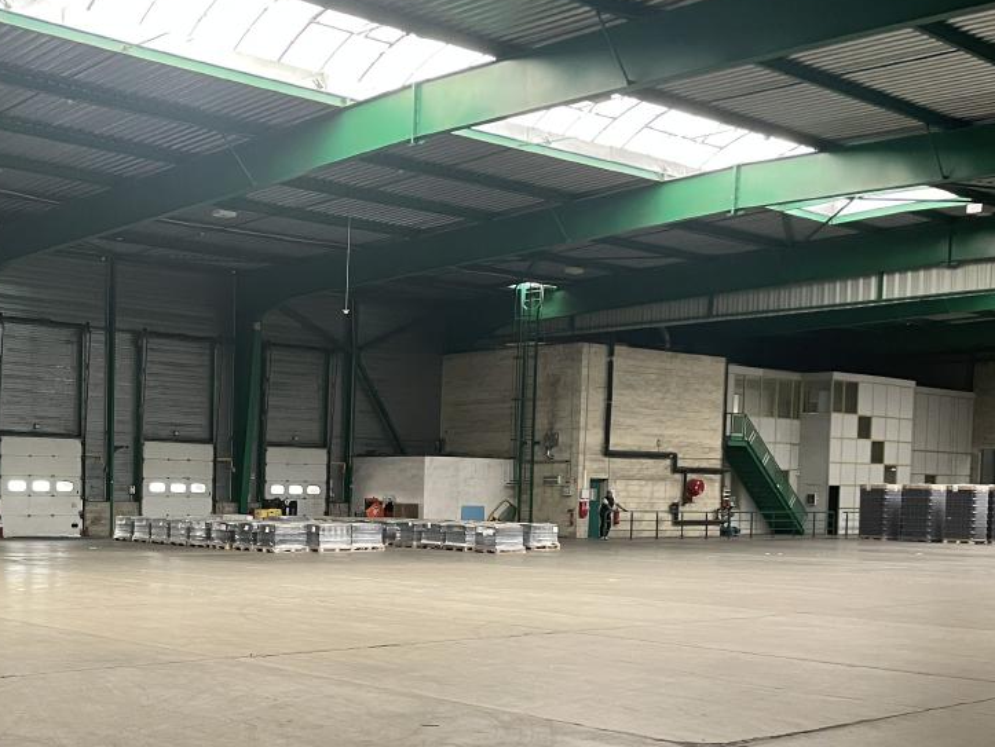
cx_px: 136
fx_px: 1323
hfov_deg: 38.9
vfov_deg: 31.0
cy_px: 552
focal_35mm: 46
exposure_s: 1/71
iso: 125
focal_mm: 4.2
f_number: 1.6
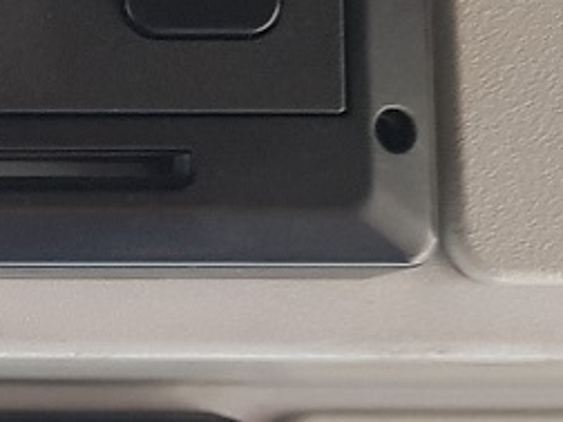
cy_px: 268
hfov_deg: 13.5
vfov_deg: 11.9
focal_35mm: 124
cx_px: -585
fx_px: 2017
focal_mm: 4.2
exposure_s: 1/28
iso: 200
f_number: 1.7
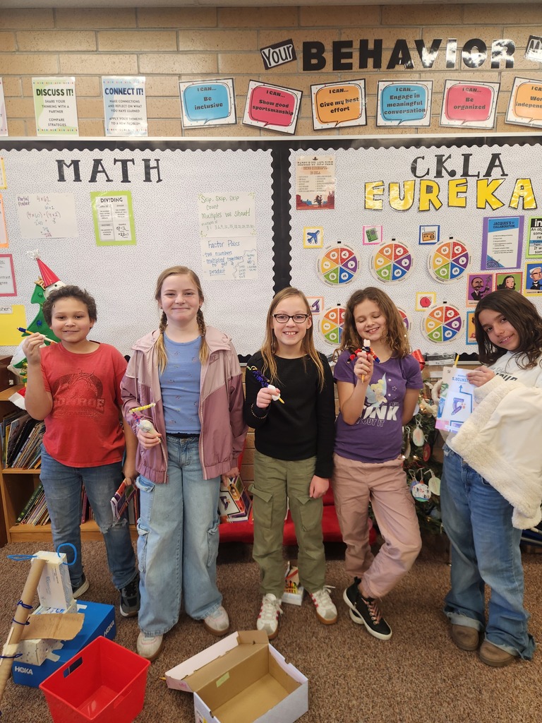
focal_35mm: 23
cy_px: 362
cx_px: 271
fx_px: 480
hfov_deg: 58.9
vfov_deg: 73.9
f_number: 1.8
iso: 160
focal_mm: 5.4
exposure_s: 1/120
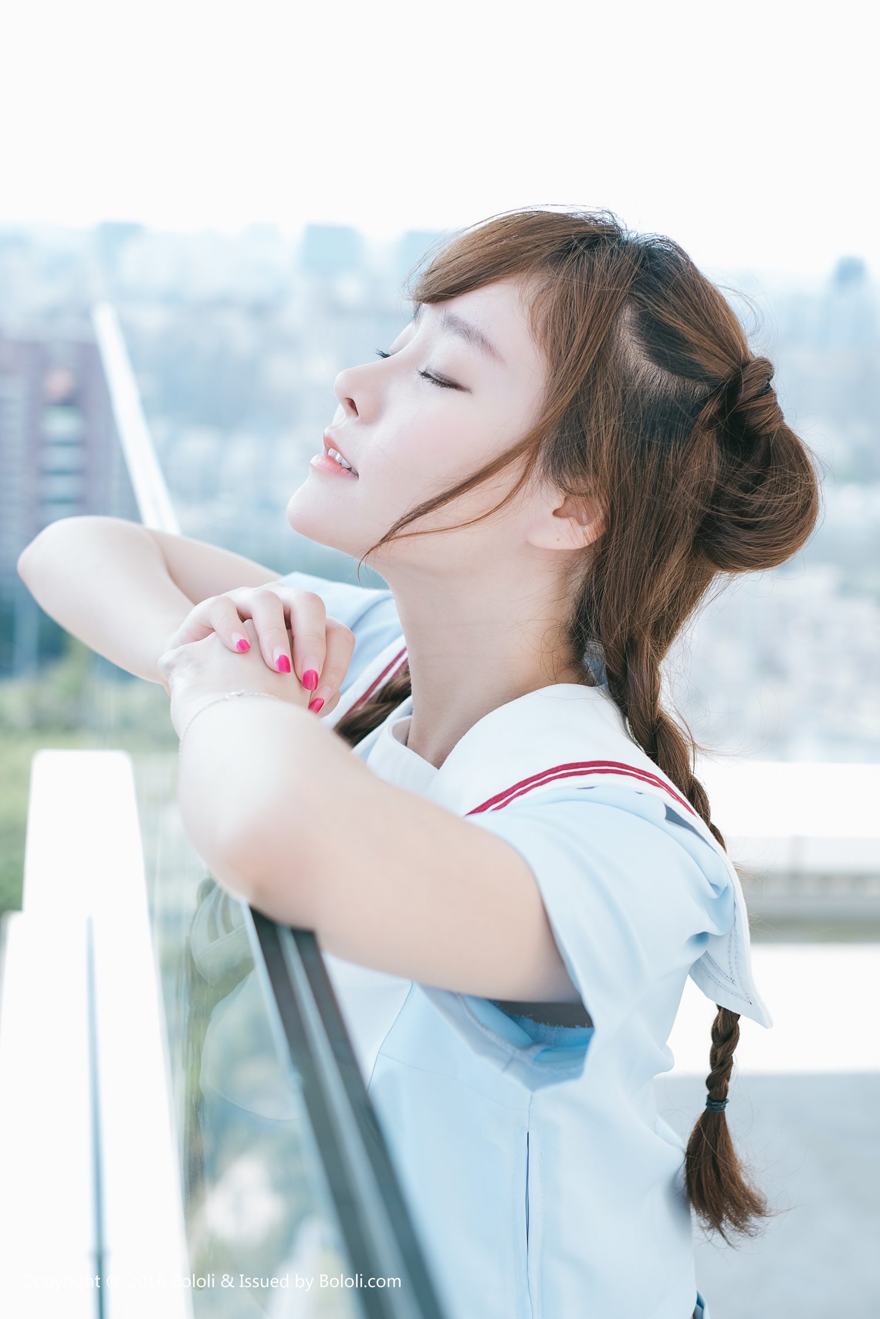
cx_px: 440
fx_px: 1943
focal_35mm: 53
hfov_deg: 25.5
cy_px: 660
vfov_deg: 37.5
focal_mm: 35
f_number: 2.8
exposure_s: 1/400
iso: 100
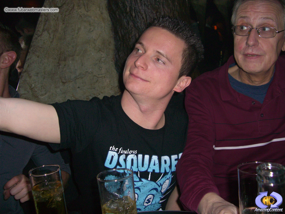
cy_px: 107
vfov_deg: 37.7
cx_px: 142
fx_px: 313
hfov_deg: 49.0
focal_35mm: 38
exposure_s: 1/60
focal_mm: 7.9
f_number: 2.8
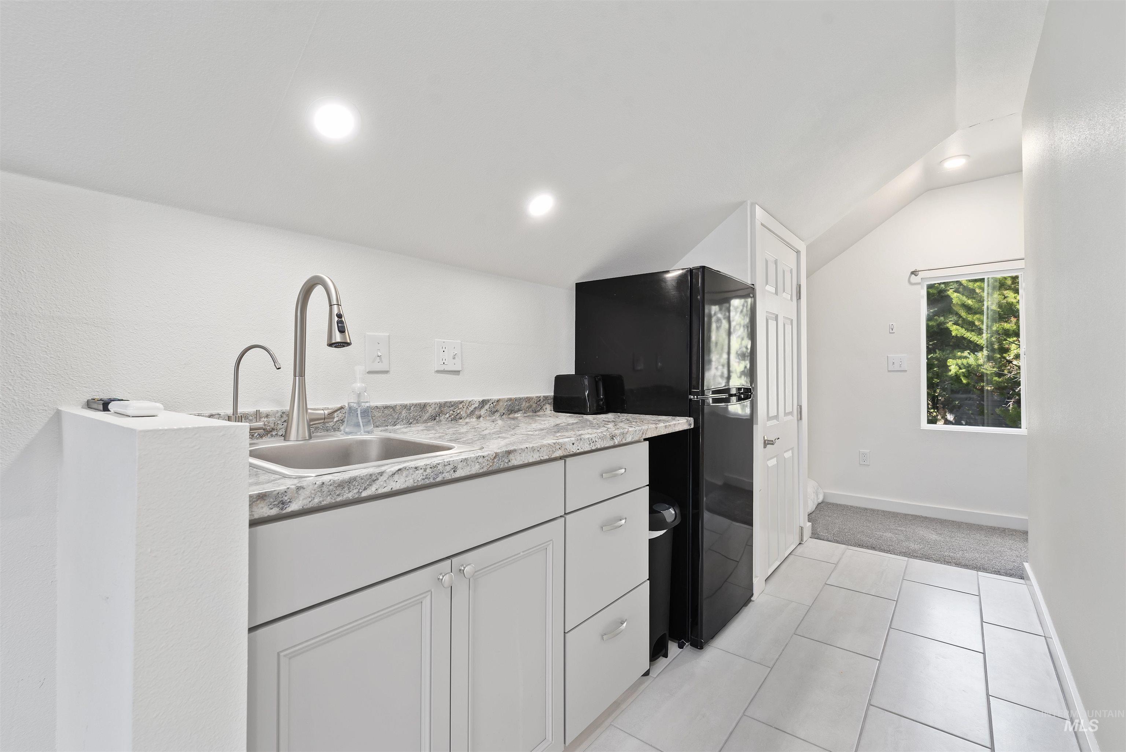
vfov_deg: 77.4
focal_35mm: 15
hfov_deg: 100.4
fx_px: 469
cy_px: 376
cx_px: 563
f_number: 6.3
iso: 320
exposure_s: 1/2.5
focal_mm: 15
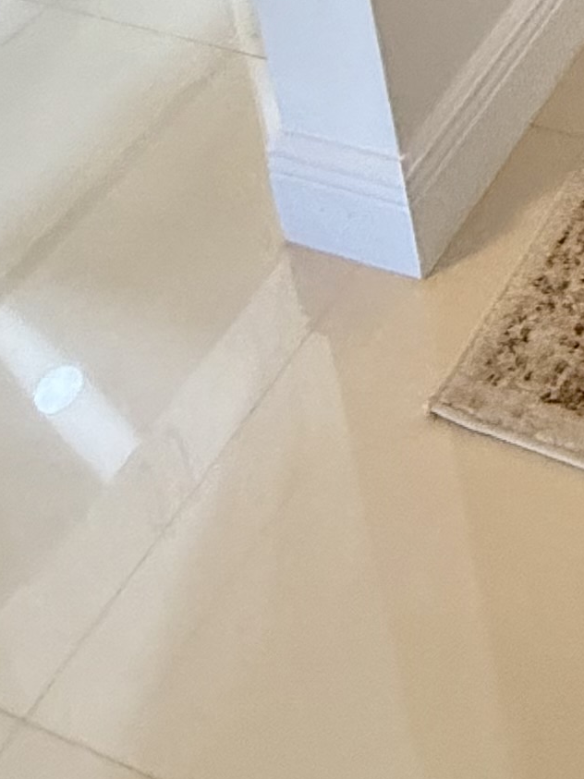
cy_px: -598
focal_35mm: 67
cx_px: 875
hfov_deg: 19.2
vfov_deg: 20.8
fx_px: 1508
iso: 400
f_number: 2.2
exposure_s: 1/60
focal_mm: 2.22
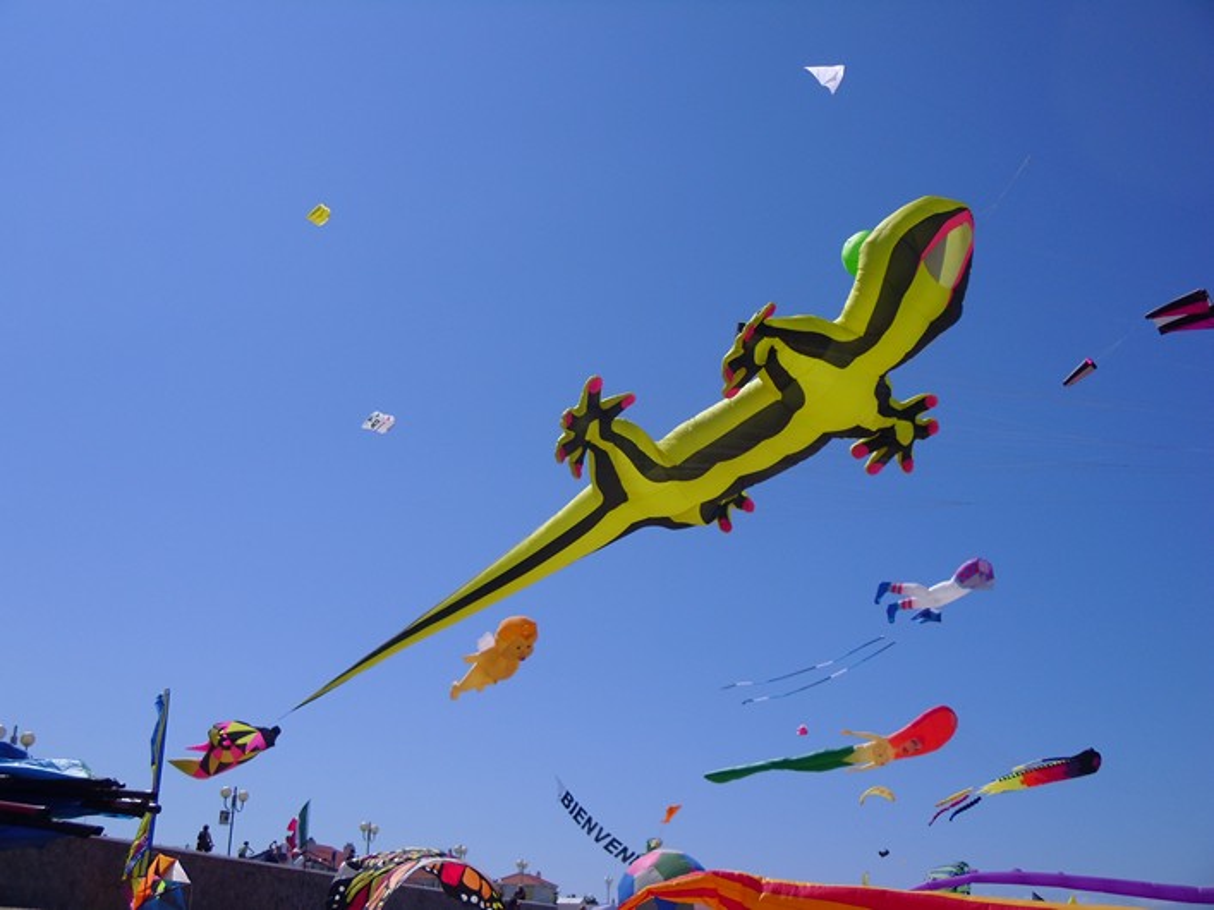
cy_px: 455
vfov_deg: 37.7
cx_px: 607
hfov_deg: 49.0
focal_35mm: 38
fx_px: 1332
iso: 80
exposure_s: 1/279
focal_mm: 6.81
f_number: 10
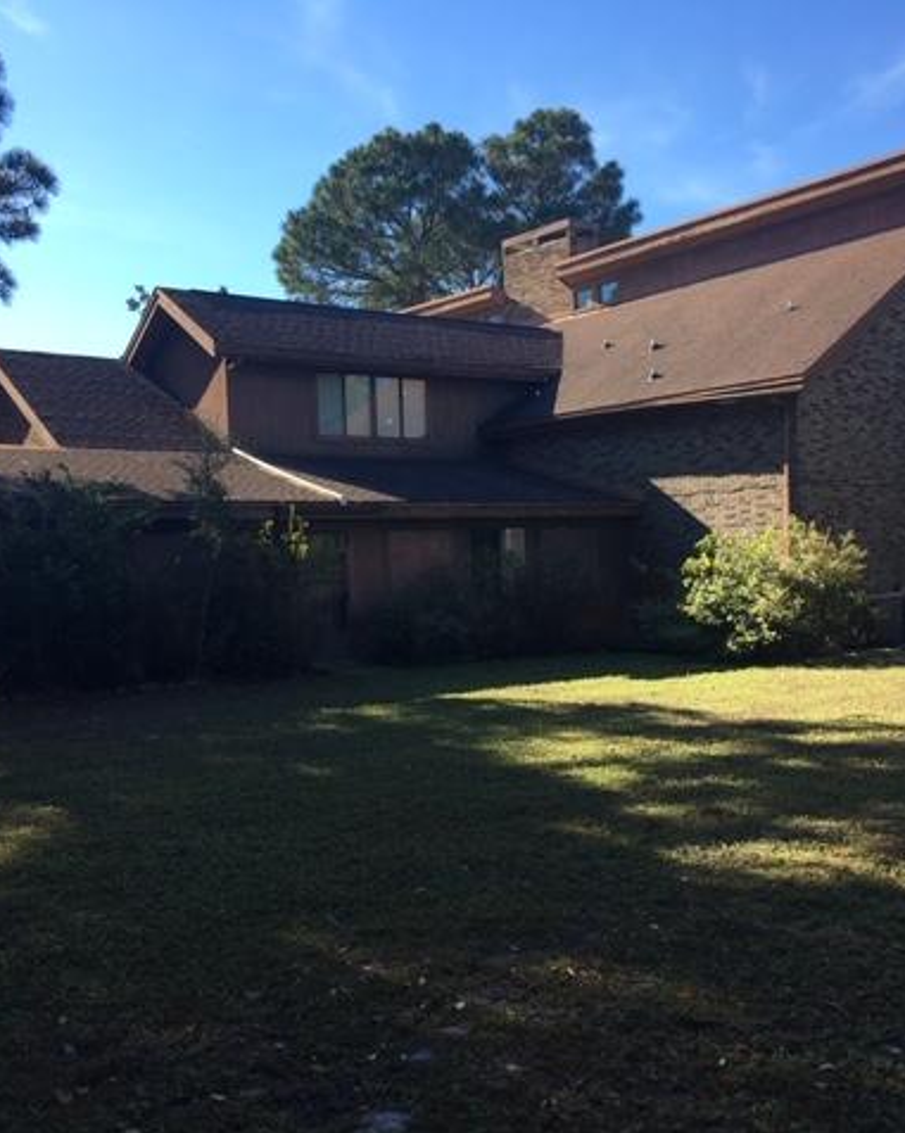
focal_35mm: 38
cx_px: 430
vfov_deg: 48.0
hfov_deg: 39.1
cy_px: 568
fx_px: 1273
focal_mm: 4.15
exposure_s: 1/646
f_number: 2.2
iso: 25
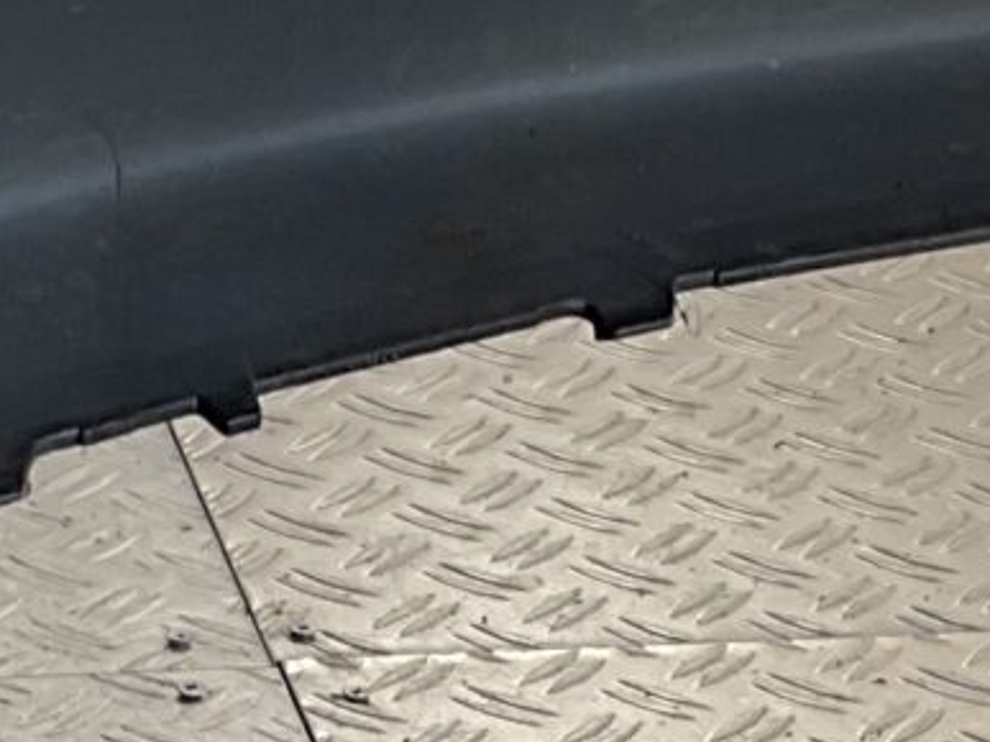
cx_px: 591
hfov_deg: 10.3
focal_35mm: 192
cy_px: 977
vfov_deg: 7.6
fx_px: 5489
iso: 16
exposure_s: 1/111
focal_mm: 3
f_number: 1.8
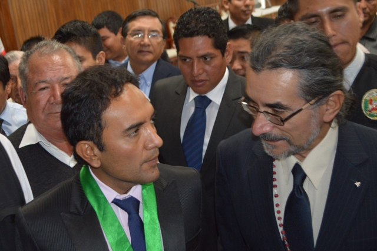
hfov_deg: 53.2
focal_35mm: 36
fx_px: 377
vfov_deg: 36.8
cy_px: 126
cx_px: 188
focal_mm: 24
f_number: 4
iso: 1100
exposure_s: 1/60
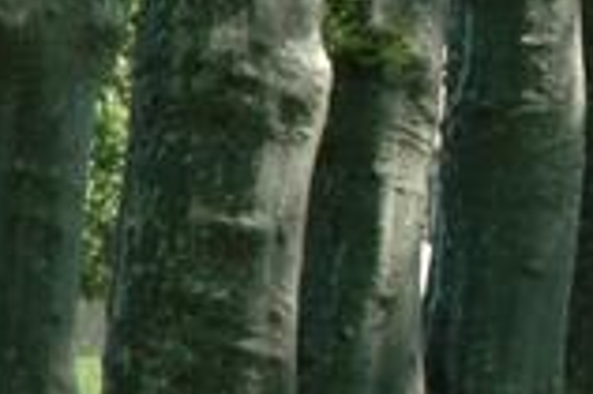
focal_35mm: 598
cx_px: 1103
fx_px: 9840
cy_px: 30
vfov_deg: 2.3
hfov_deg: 3.4
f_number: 8
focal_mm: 70
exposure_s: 1/250
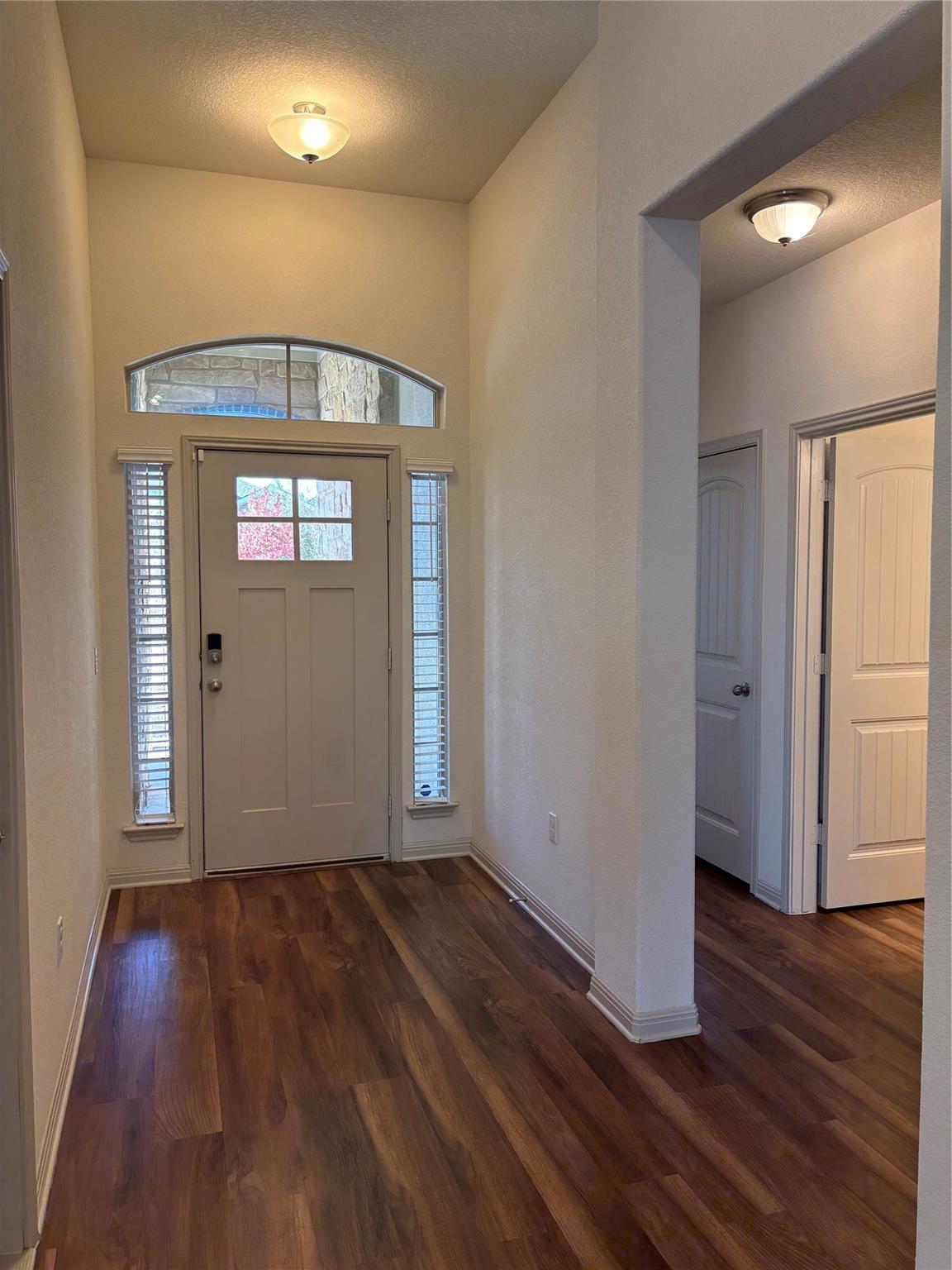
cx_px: 476
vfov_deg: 67.3
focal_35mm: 26
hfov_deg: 53.1
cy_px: 635
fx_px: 953
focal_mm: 5.96
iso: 125
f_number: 1.6
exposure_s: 1/120
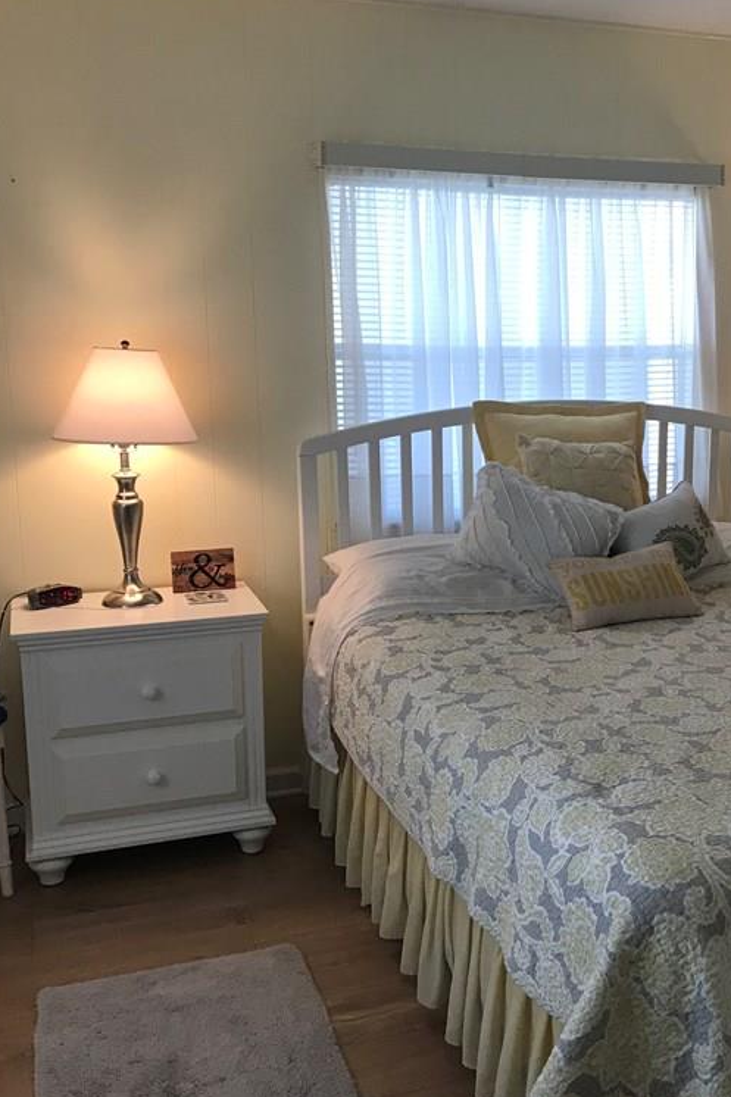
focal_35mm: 40
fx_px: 1219
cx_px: 572
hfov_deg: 32.6
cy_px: 551
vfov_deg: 48.5
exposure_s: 1/30
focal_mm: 3.99
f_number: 1.8
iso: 25
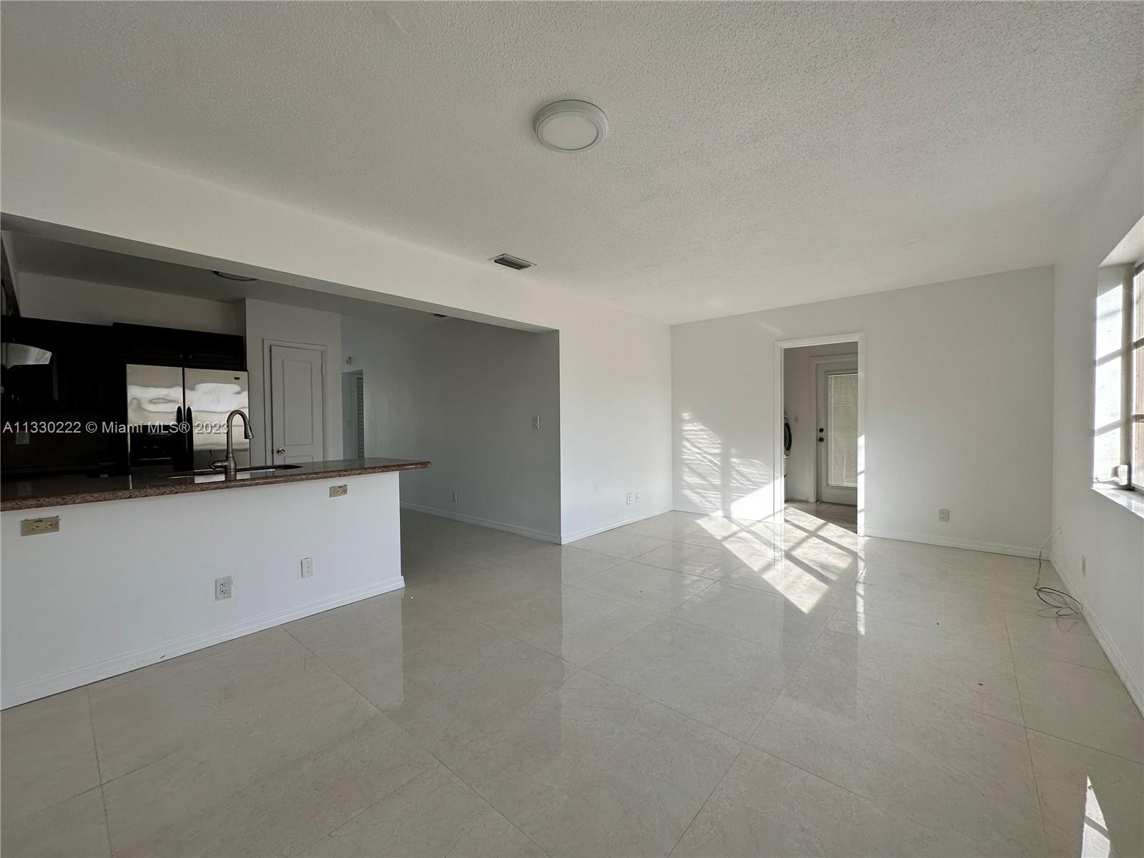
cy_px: 429
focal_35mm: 14
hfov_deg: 102.1
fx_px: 463
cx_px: 572
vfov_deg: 85.7
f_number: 2.2
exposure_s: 1/113
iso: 40
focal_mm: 2.22
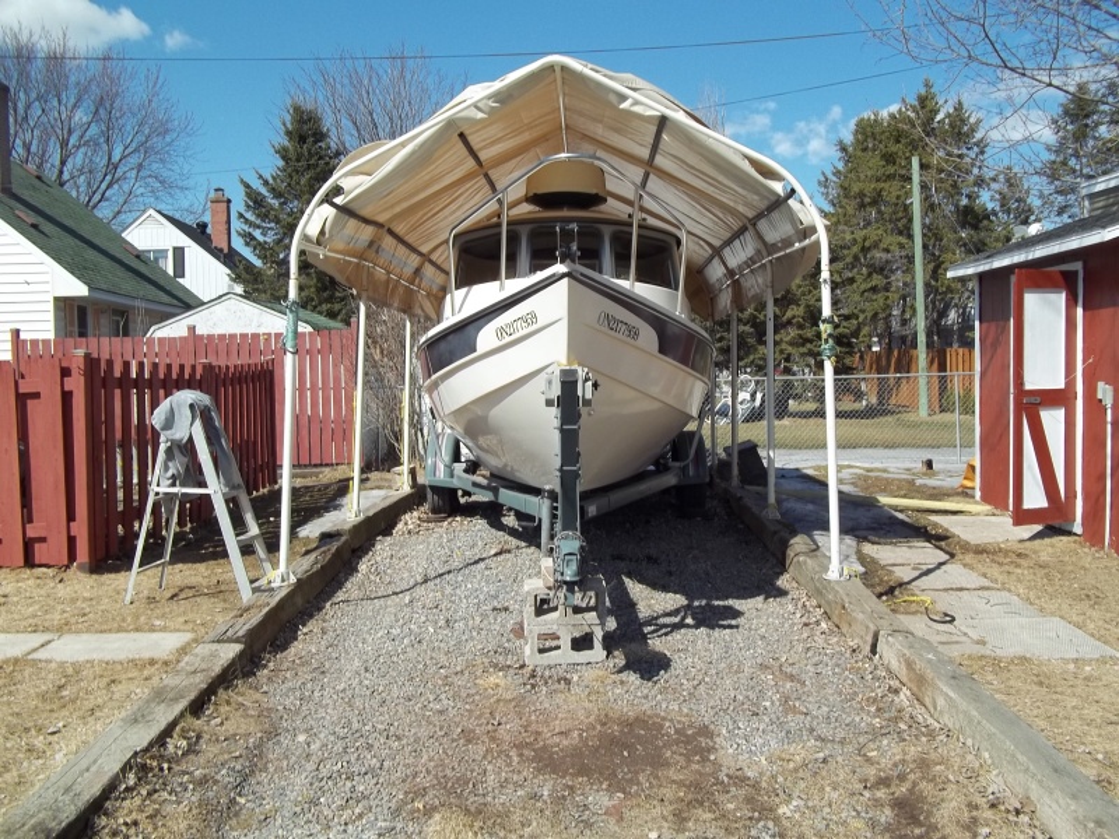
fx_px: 1034
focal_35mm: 32
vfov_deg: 44.2
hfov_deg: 56.8
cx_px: 560
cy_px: 420
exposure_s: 1/125
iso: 64
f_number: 8.8
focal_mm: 5.7
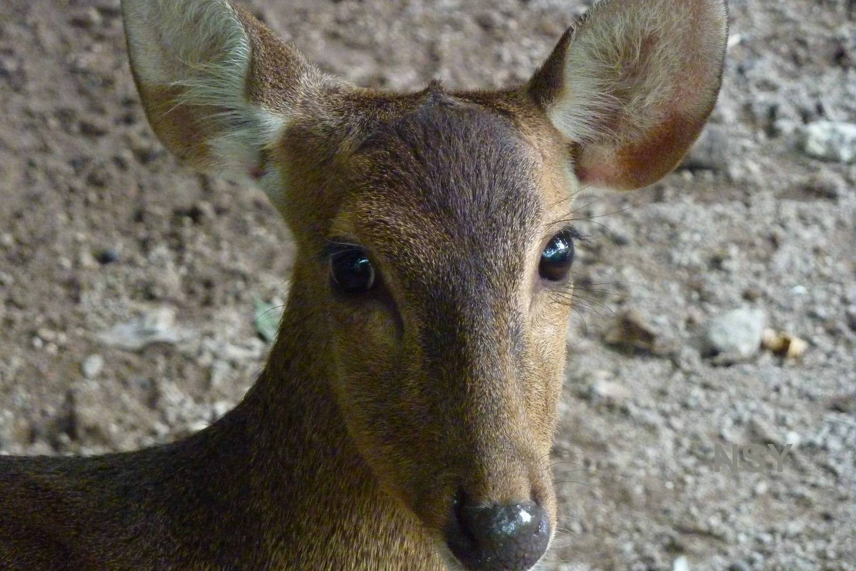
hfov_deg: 11.7
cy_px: 318
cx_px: 428
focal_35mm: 176
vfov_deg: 7.8
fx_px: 4184
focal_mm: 27.8
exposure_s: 1/100
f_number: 4.5
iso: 800
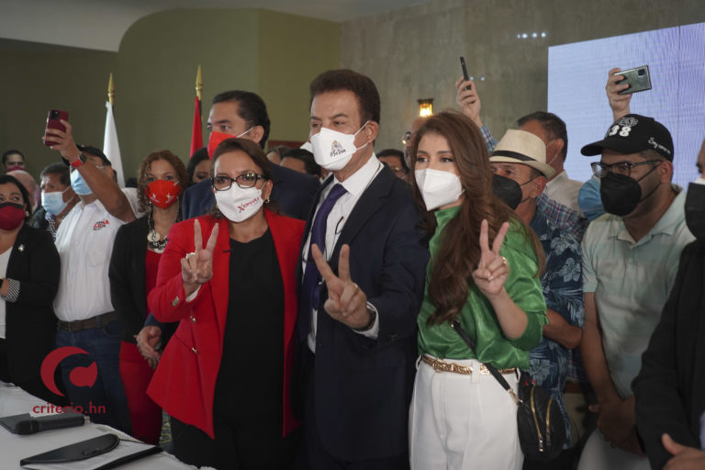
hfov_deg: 48.5
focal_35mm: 40
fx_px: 783
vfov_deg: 33.4
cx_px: 352
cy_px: 235
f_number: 4
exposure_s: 1/160
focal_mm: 40
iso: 3200
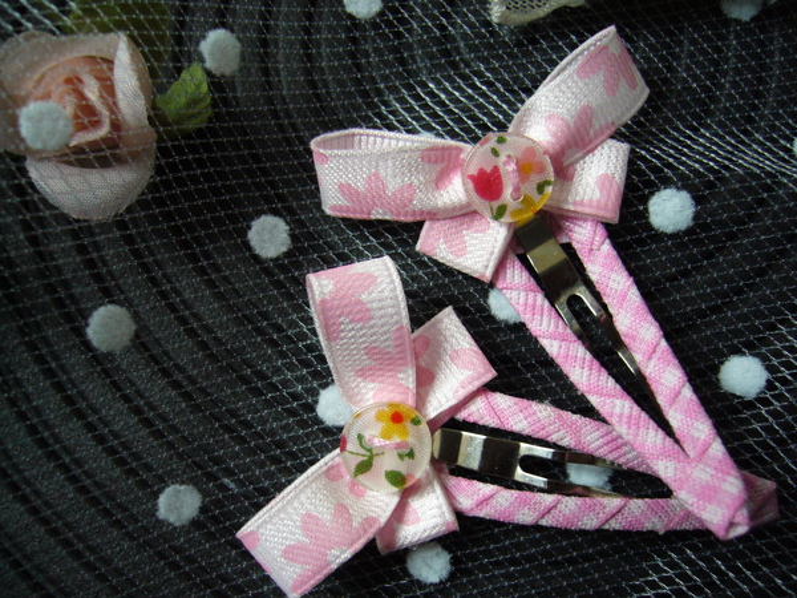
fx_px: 806
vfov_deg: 40.7
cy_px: 299
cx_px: 398
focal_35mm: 35
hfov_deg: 52.6
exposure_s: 1/80
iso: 200
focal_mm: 5.8
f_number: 2.8
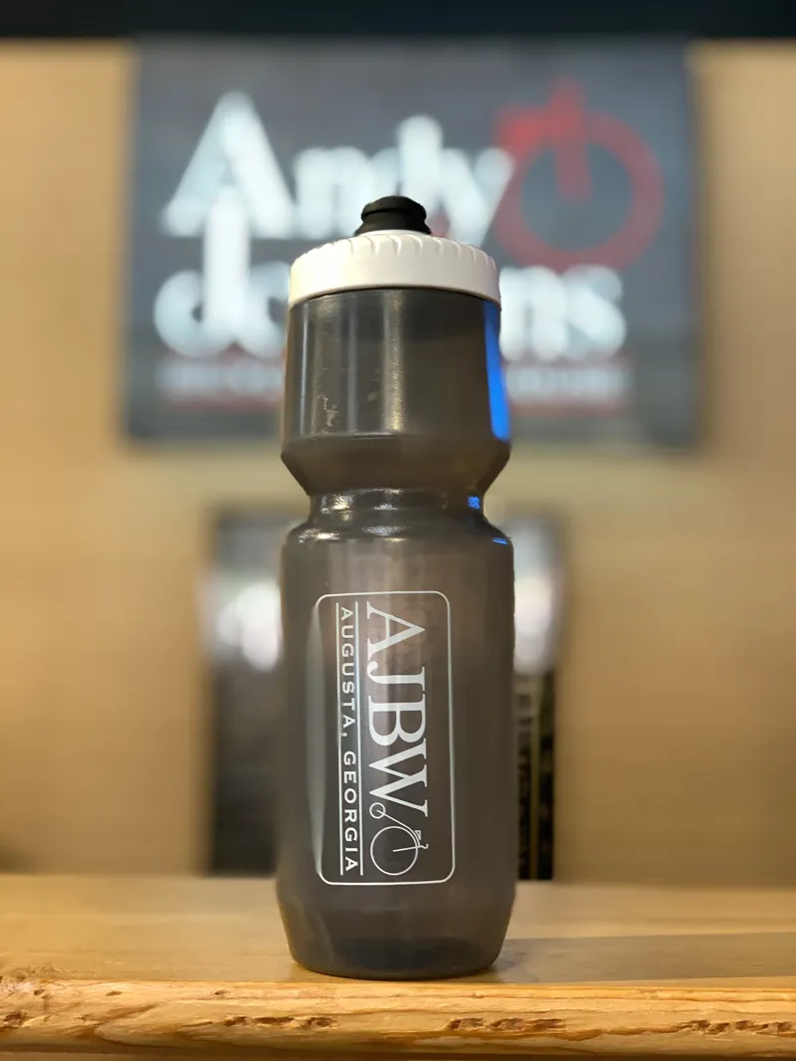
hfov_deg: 28.0
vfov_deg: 36.8
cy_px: 530
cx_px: 398
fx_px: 1594
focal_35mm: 52
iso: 160
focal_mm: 6
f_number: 2.4
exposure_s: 1/60
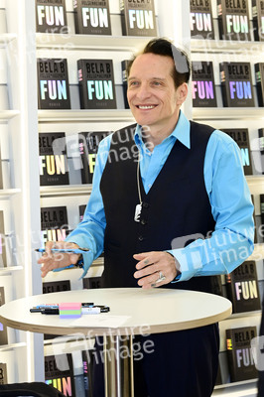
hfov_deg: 19.4
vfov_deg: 28.9
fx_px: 771
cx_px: 132
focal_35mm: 70
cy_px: 198
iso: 1600
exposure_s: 1/200
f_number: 5
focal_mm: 70
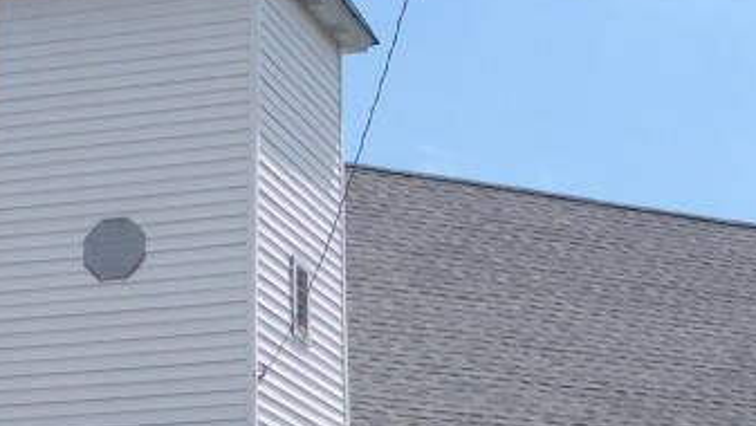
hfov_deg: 18.0
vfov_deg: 10.0
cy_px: 558
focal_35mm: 119
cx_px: 301
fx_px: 2387
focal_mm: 6.3
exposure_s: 1/700
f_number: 3.5
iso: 64
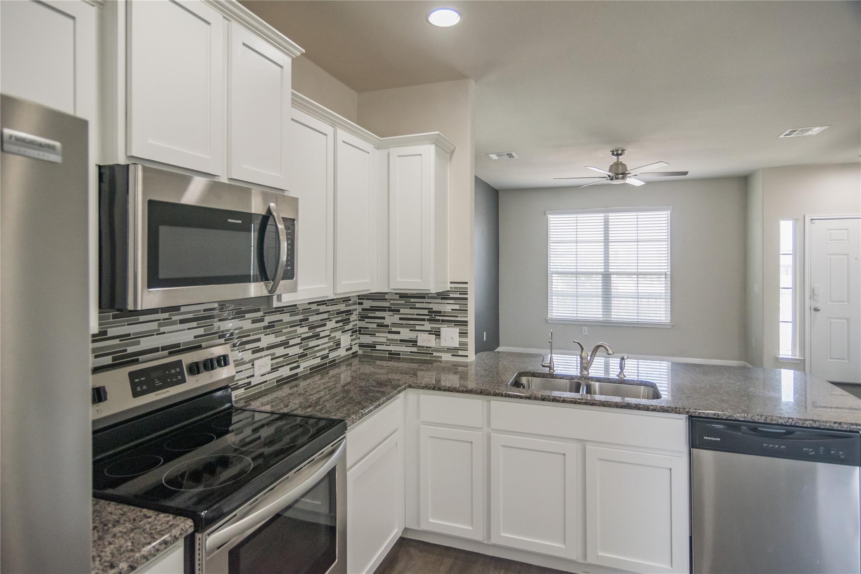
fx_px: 430
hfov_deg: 90.0
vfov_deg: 67.4
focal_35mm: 18
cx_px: 430
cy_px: 287
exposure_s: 1/250
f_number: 4
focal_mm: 12
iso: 800
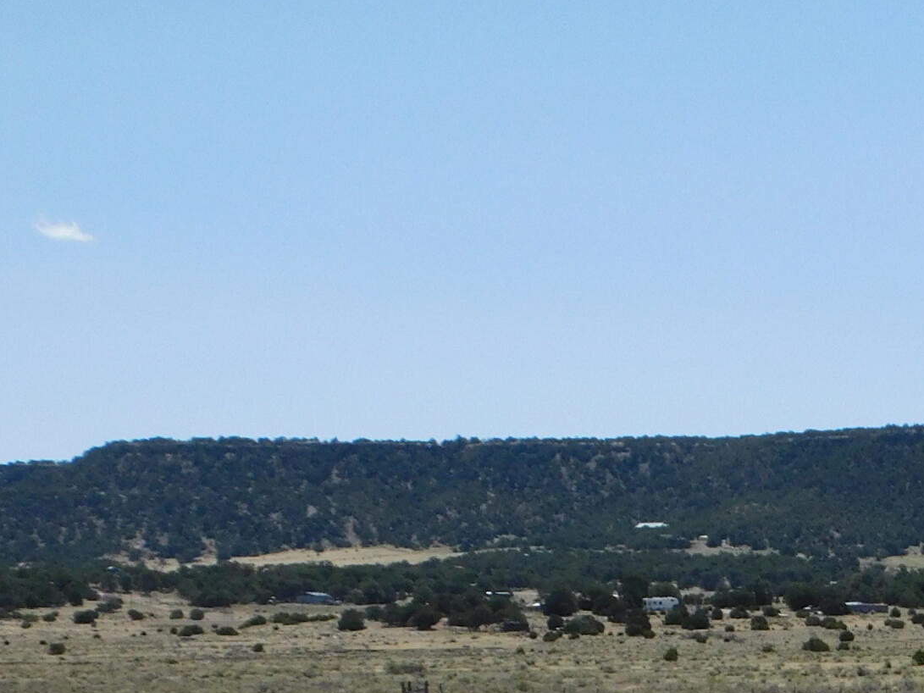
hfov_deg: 16.7
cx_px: 1242
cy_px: 890
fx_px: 2936
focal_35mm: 110
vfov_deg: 13.0
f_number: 3.6
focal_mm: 7.1
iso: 125
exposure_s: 1/1500
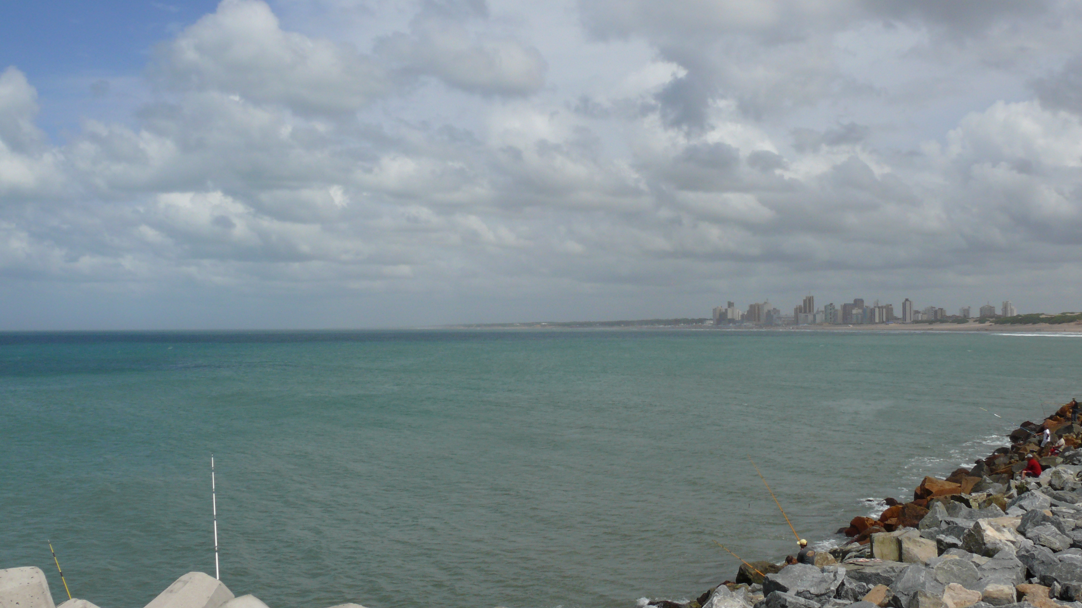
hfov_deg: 51.6
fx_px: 1119
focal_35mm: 39
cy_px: 310
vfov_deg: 30.4
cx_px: 551
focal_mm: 7.4
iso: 100
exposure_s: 1/640
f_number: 8
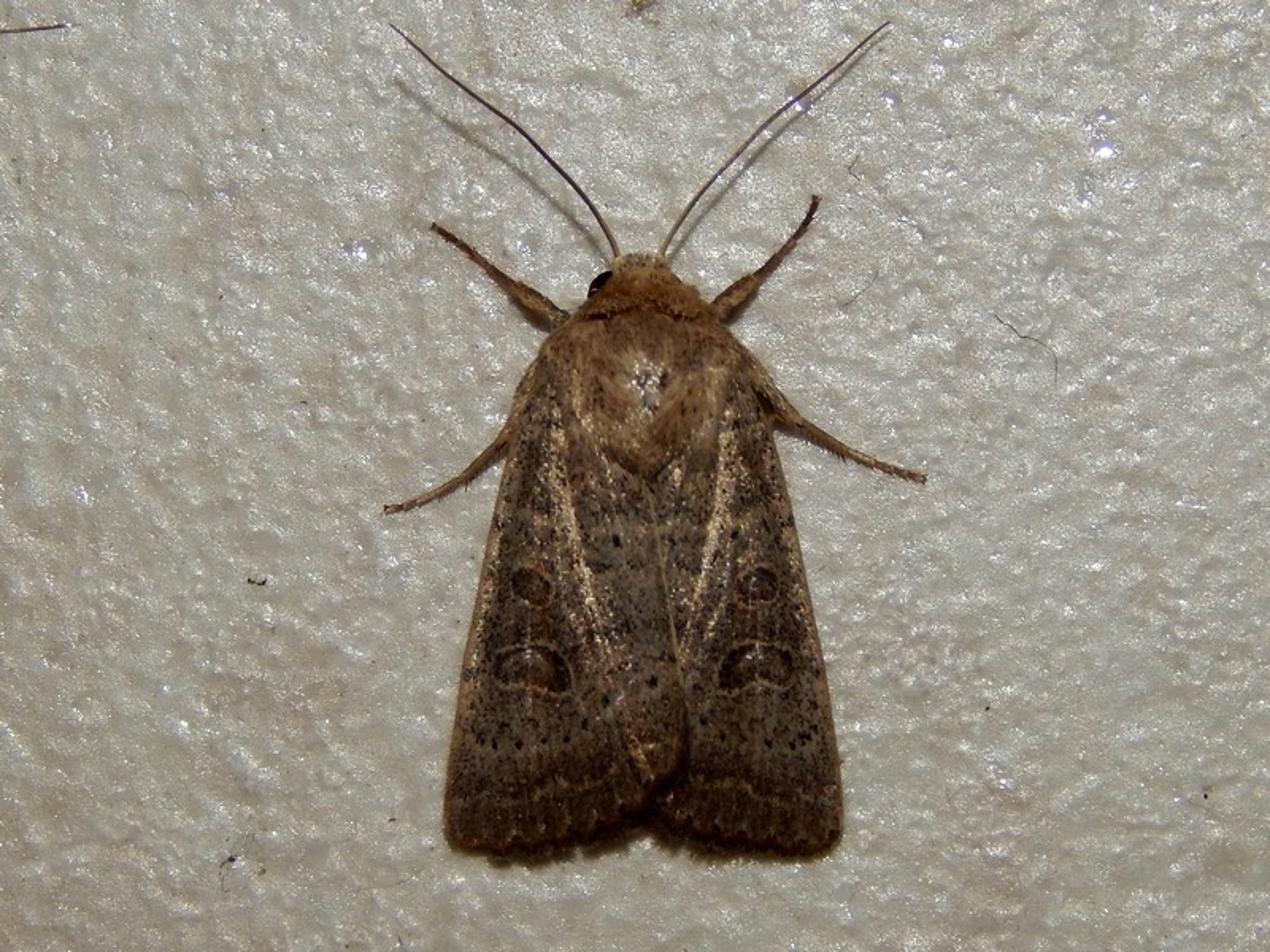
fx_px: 5943
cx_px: 635
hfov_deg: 12.2
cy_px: 476
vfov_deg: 9.2
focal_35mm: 162
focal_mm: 28.7
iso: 200
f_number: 10.1
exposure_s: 1/30
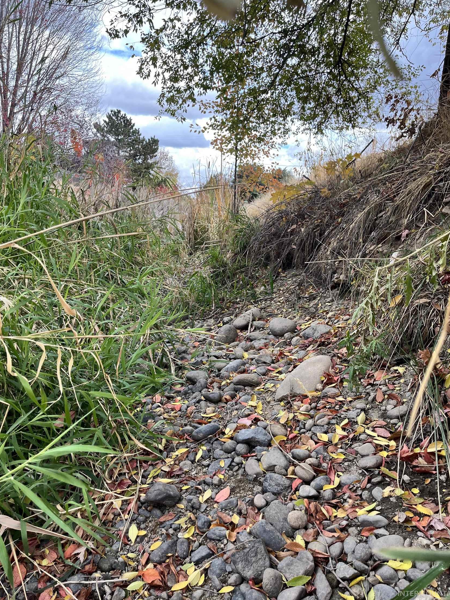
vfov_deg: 65.3
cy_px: 310
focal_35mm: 27
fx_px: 468
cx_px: 227
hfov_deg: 51.3
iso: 50
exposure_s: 1/443
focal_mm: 5.1
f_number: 1.6
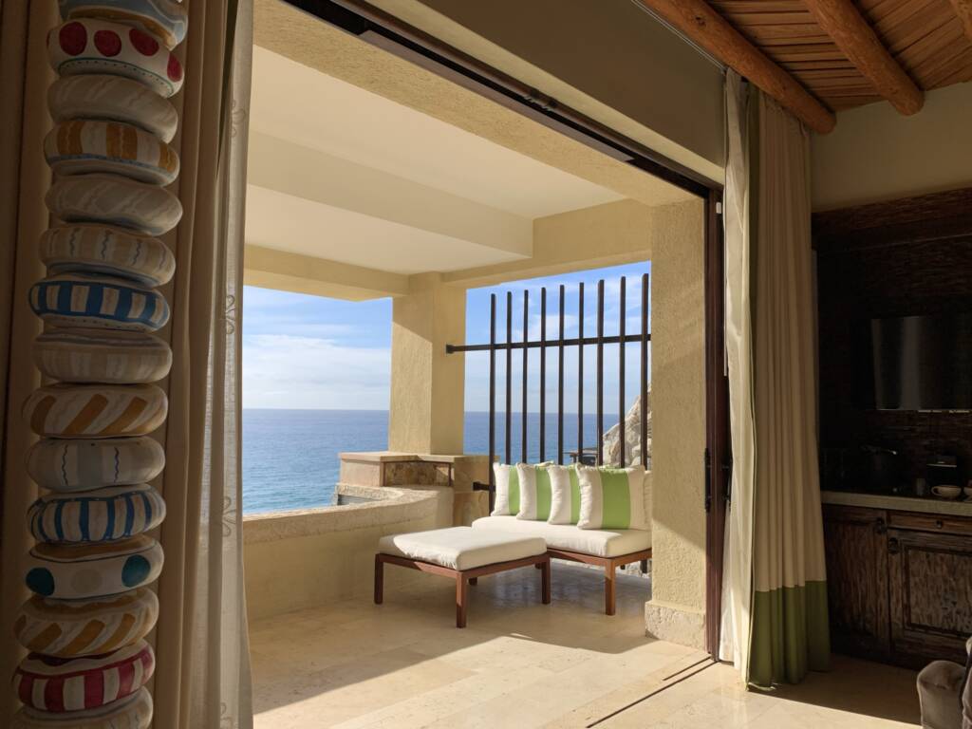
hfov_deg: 67.3
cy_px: 364
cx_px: 486
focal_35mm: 26
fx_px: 730
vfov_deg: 53.1
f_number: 1.8
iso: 25
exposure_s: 1/1406
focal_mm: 4.25
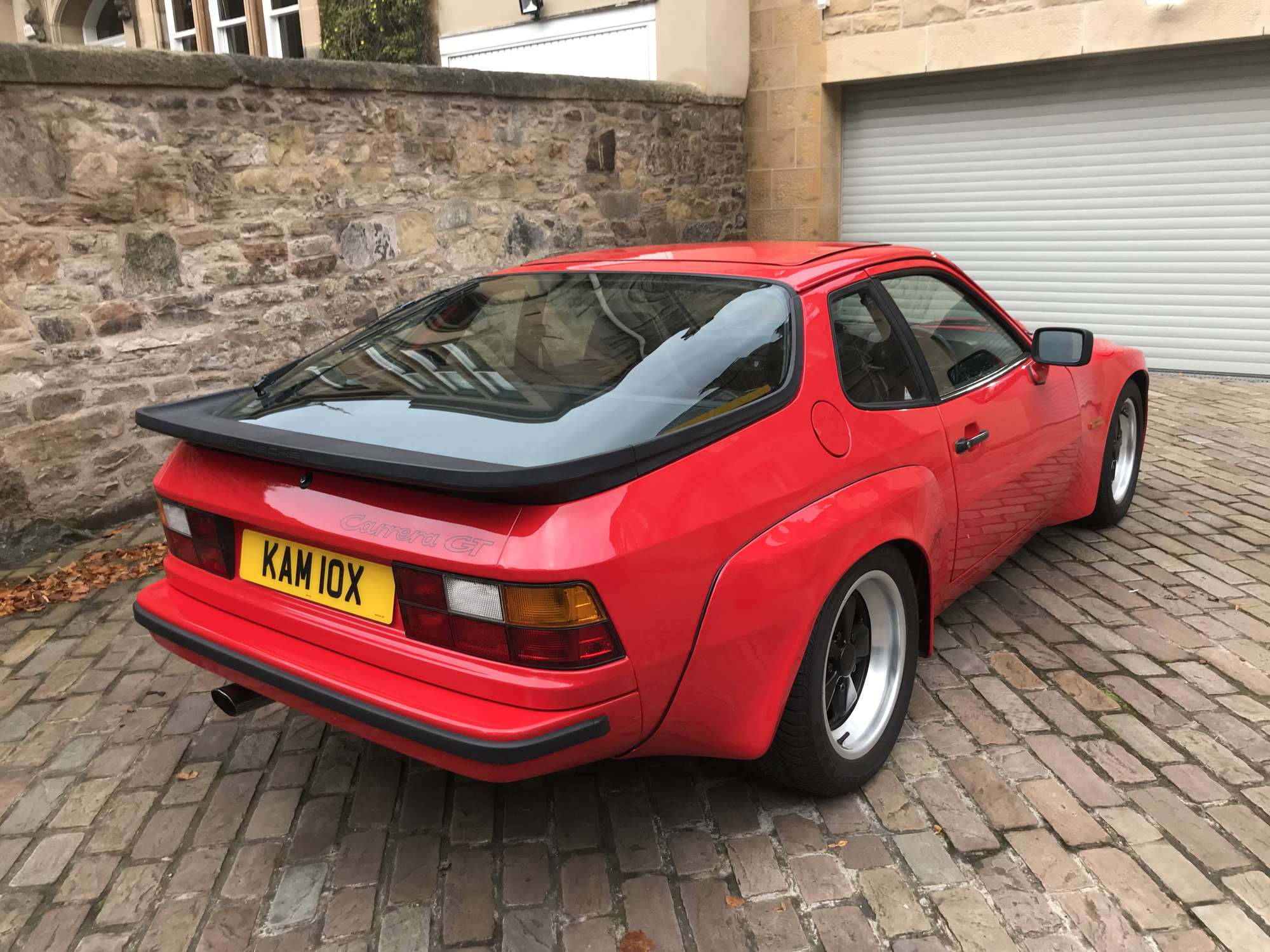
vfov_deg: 49.7
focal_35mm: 28
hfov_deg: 63.4
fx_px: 1027
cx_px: 635
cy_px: 476
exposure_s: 1/33
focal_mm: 3.99
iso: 32
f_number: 1.8
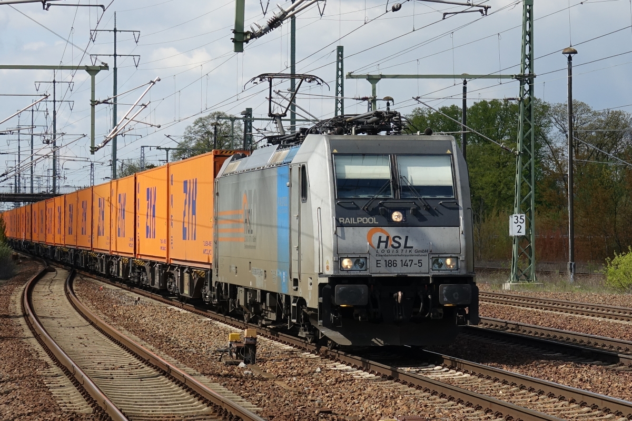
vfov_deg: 18.4
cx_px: 316
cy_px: 210
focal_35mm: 74
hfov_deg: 27.3
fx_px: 1299
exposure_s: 1/800
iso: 100
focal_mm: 27.24
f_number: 4
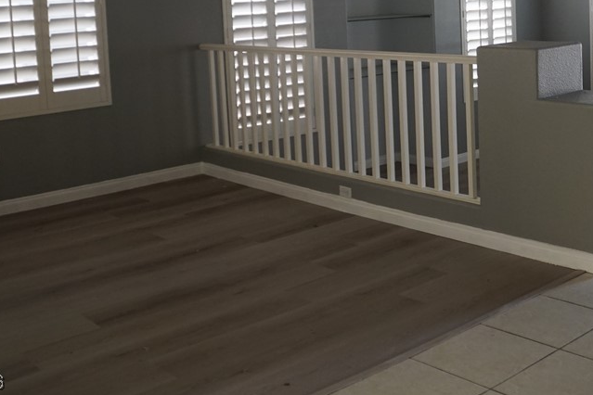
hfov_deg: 38.2
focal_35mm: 51
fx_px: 840
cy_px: 66
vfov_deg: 25.9
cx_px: 419
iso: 800
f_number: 4
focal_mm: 20
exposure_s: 1/160
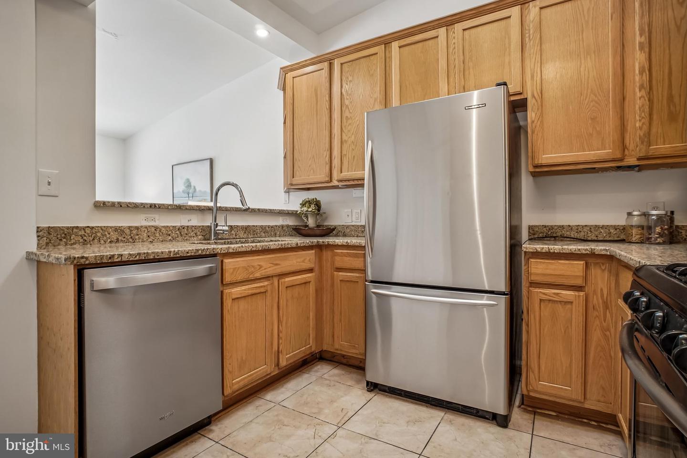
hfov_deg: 95.0
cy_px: 229
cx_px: 344
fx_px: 315
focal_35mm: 16
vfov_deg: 72.1
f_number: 8
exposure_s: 1/20
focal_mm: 11
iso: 500
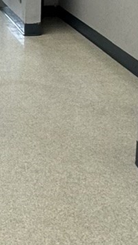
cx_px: -34
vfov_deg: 23.1
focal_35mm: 88
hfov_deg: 13.3
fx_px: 572
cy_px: -5
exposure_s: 1/99
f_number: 2.2
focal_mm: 2.22
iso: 200
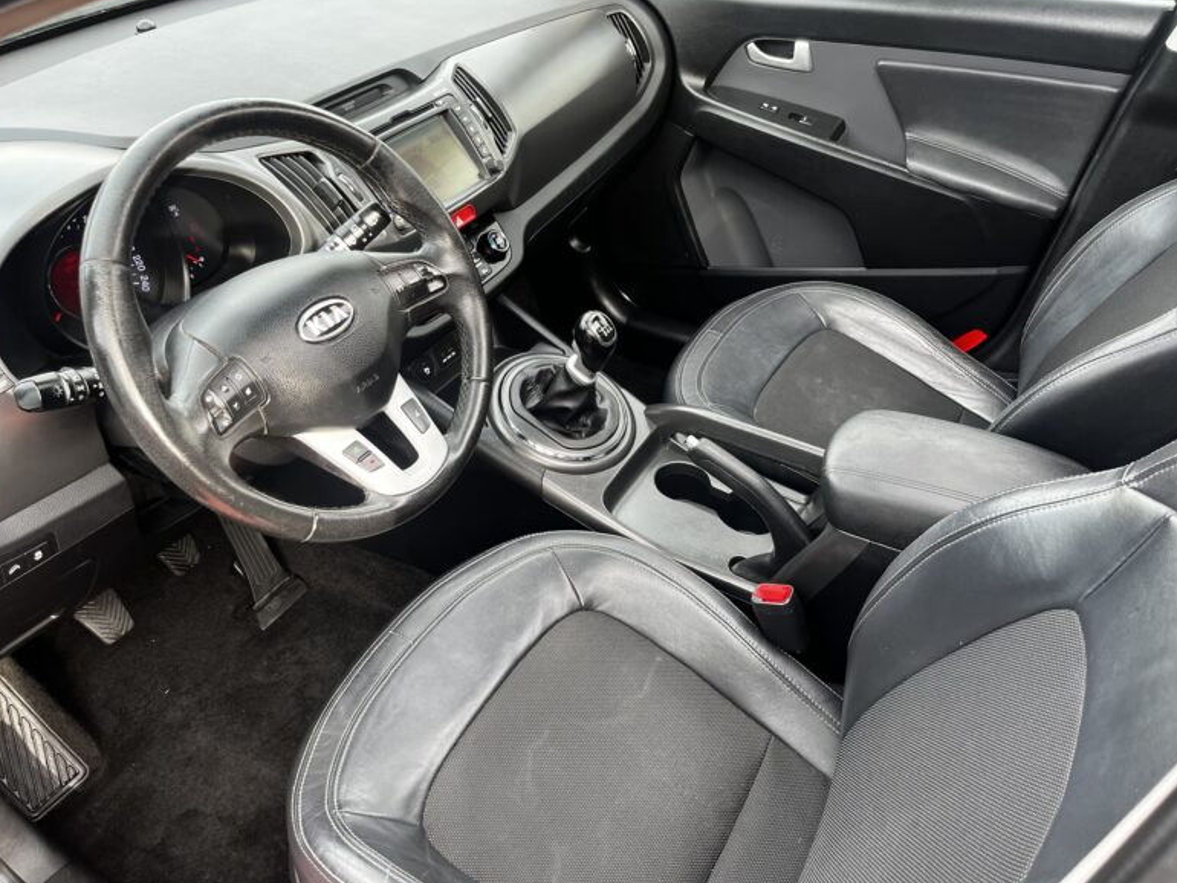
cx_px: 599
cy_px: 448
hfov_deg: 65.3
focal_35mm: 27
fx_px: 918
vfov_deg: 51.4
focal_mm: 5.1
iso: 80
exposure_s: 1/121
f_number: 1.6
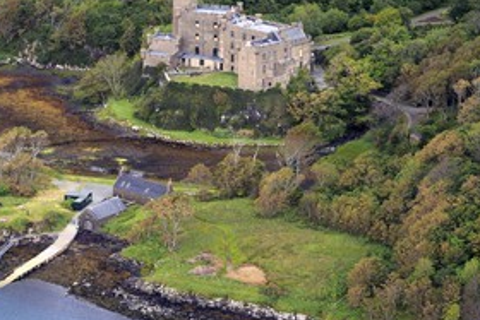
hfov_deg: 6.9
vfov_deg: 4.6
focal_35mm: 300
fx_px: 4002
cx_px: 144
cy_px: 113
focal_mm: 200
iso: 800
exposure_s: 1/640
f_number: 6.3
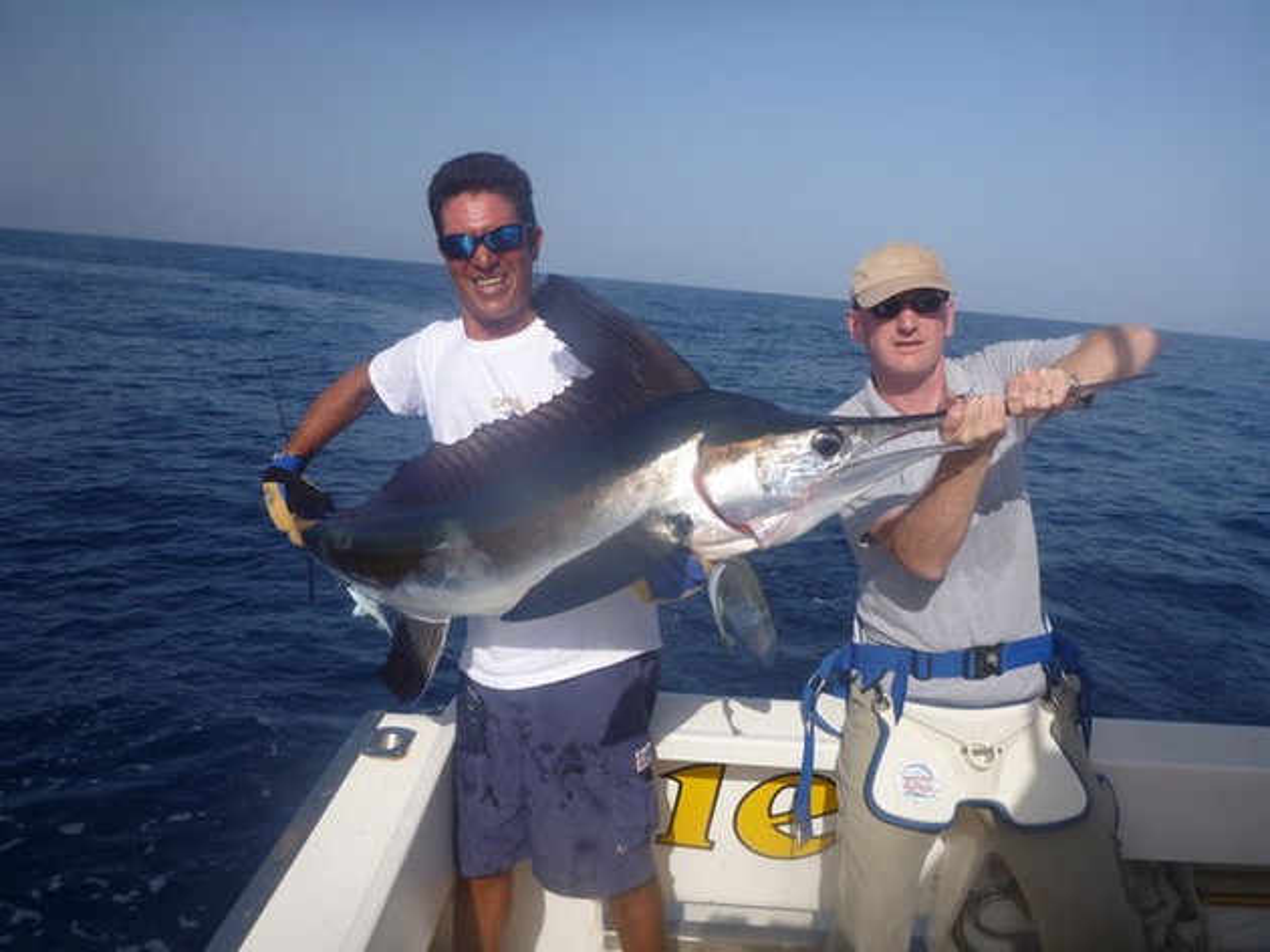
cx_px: 635
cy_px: 476
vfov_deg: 49.7
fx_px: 1027
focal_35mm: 28
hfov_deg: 63.5
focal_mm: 4.9
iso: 100
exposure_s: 1/1300
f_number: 3.3
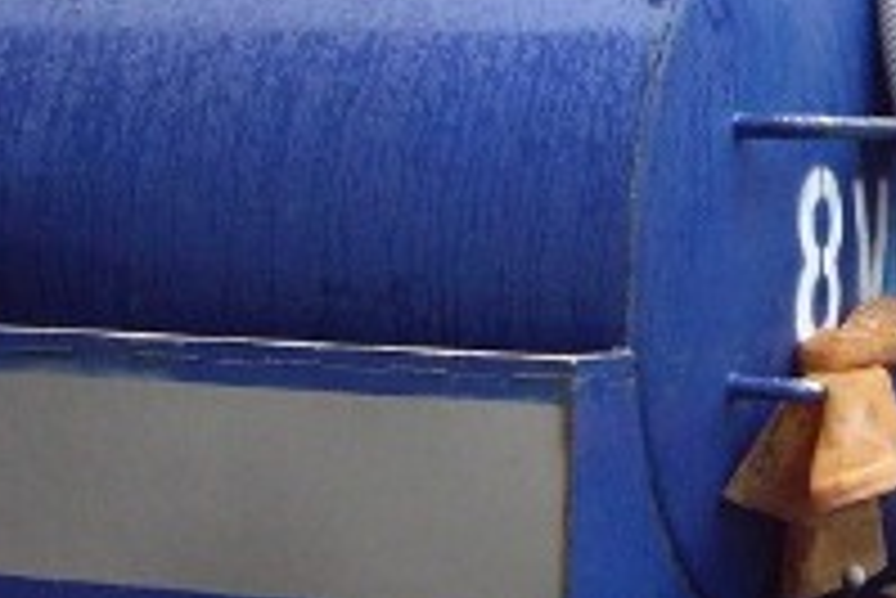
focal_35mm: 127
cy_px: 162
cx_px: 1081
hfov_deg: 15.5
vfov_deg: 10.8
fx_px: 3163
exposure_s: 1/80
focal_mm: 6.2
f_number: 2.7
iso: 200
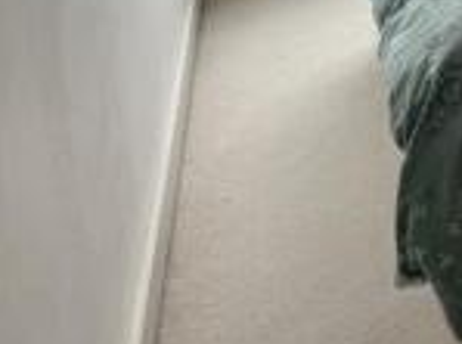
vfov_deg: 19.4
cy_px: -308
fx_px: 679
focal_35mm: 51
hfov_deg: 24.0
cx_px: 777
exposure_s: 1/100
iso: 125
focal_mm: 1.57
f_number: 1.8
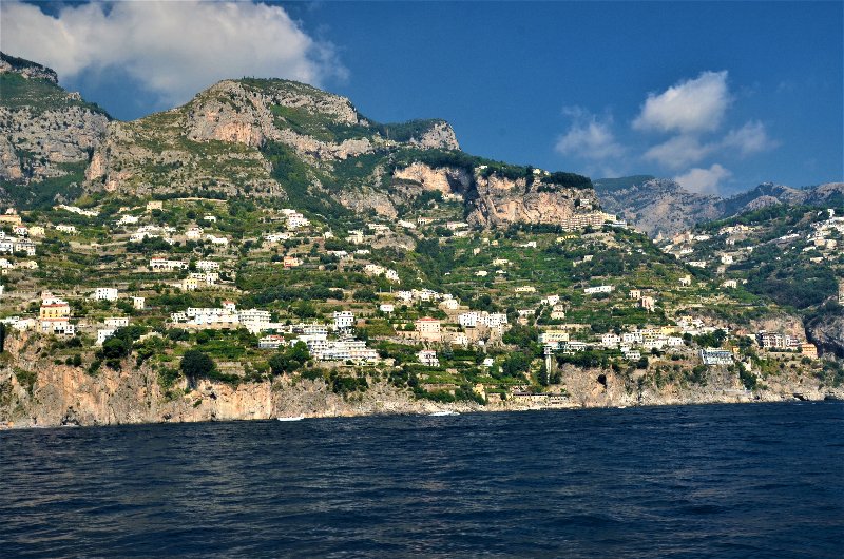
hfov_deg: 49.6
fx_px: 913
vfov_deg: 34.1
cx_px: 422
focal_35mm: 39
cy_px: 280
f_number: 11
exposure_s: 1/125
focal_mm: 26
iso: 200
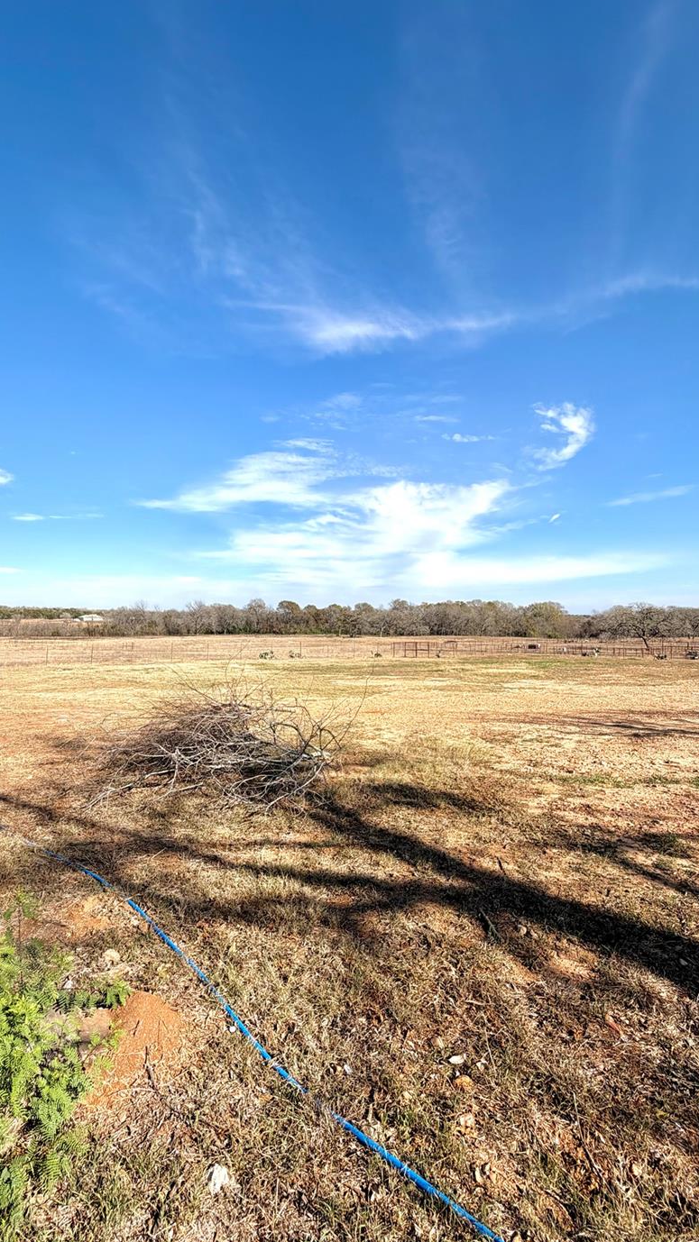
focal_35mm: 17
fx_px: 560
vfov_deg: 95.9
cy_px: 635
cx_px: 302
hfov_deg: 63.7
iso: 25
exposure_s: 1/770
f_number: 2.2
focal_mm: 2.22
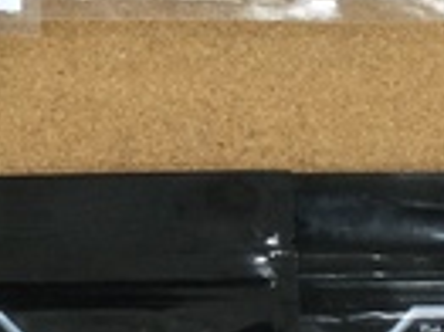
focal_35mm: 142
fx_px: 1820
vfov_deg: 10.4
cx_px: -41
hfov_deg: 13.6
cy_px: 159
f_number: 2.4
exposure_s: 1/30
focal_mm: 3.3
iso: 50
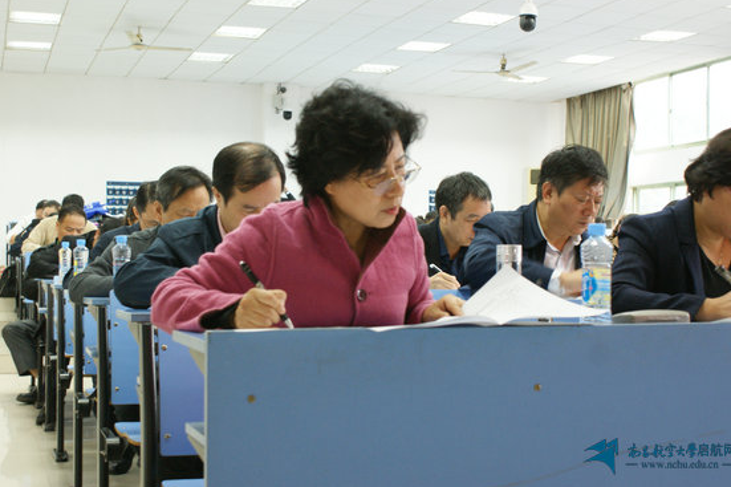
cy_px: 236
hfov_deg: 40.4
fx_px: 995
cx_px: 365
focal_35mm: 49
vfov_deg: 27.5
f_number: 5
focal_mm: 30
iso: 400
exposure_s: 1/10
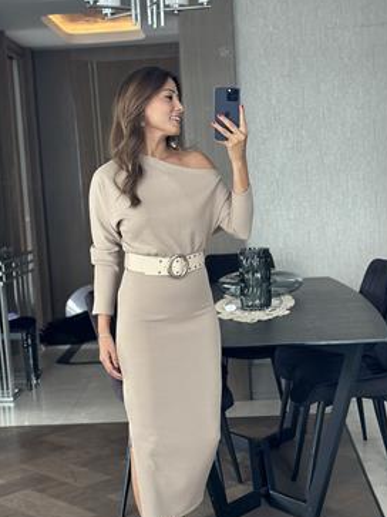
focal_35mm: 67
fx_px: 999
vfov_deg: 28.9
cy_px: 306
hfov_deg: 21.9
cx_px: 176
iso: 125
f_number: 1.78
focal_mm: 6.86
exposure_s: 1/61
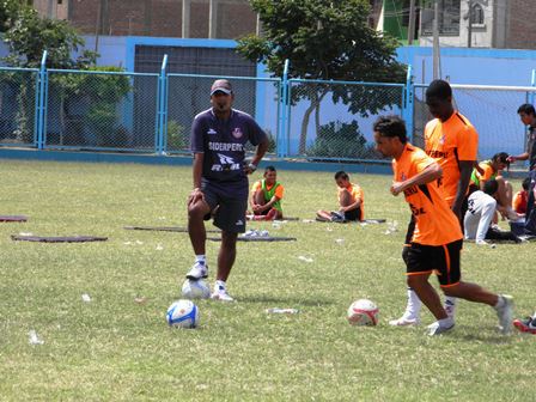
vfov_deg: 5.8
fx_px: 3964
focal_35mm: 256
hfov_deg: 7.7
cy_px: 201
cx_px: 268
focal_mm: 46
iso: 50
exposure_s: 1/250
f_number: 5.9
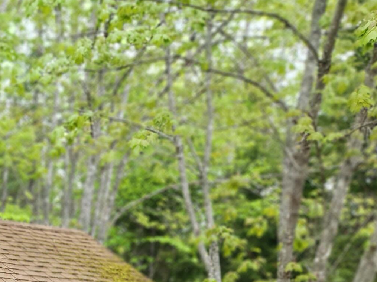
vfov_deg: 19.2
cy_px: 410
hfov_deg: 24.6
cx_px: -122
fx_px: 740
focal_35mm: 68
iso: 200
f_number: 1.8
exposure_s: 1/60
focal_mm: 5.4
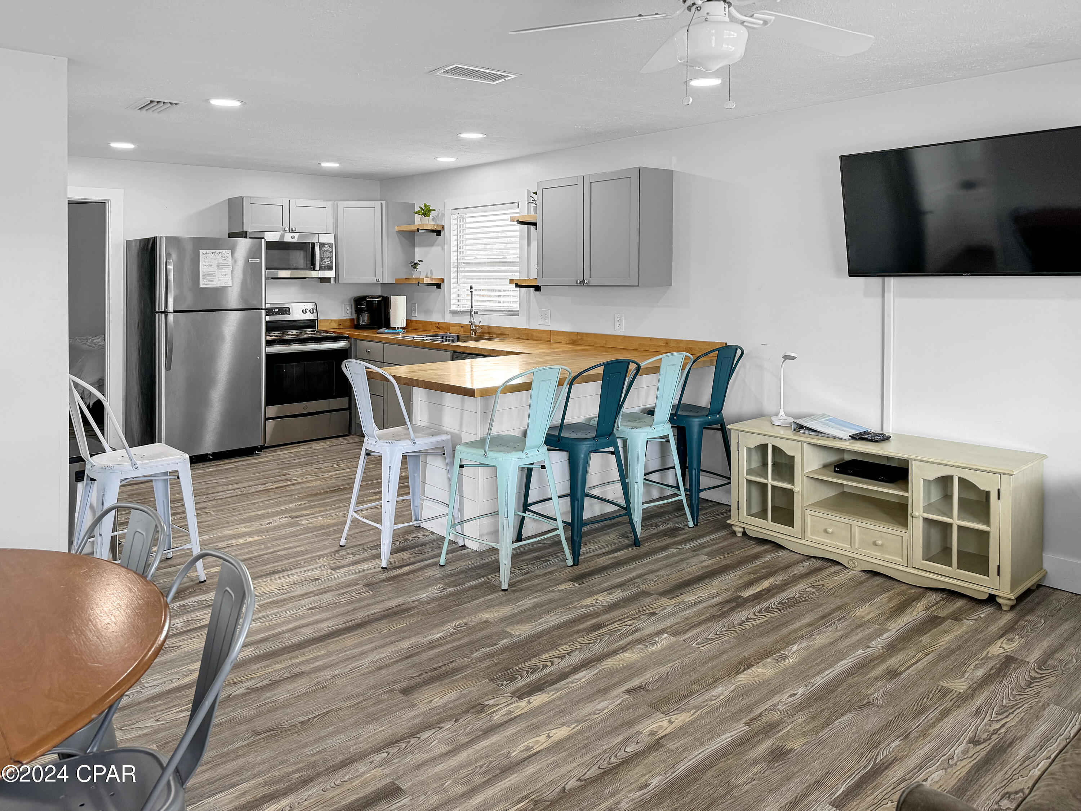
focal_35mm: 24
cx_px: 540
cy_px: 406
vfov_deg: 56.8
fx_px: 749
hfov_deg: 71.6
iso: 125
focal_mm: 6.76
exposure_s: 1/120
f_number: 1.8
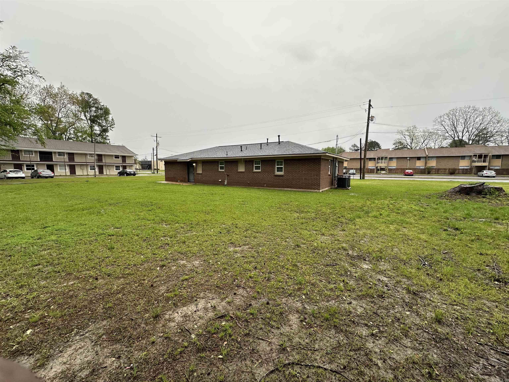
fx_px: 206
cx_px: 254
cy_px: 191
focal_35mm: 14
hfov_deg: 102.1
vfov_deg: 85.7
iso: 40
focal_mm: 2.22
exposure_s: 1/235
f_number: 2.2
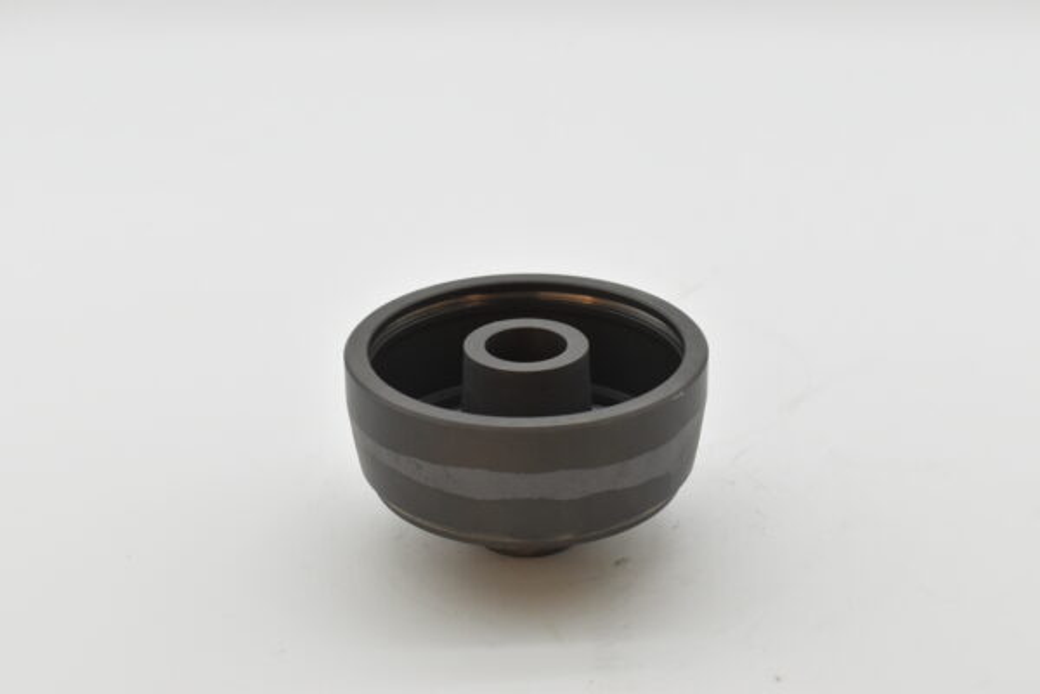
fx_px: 2080
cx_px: 520
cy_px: 347
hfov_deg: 28.1
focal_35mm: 72
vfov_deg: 18.9
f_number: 8
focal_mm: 48
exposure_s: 1/1250
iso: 1600
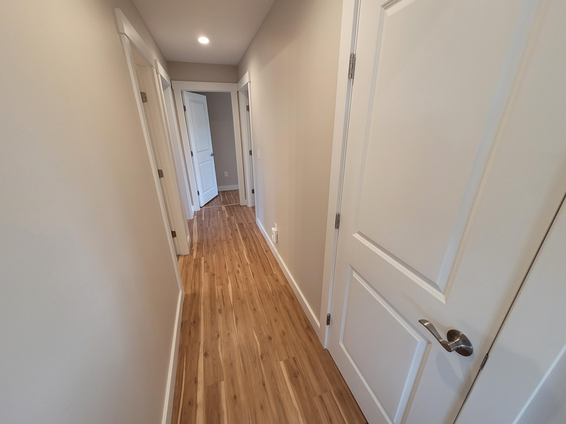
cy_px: 212
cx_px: 283
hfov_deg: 106.2
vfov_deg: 89.9
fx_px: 213
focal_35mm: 13
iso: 160
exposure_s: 1/60
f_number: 2.2
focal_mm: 1.74
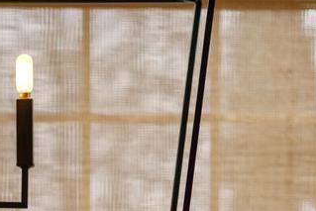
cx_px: -108
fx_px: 4795
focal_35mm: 546
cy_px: 429
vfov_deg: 2.5
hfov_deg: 3.8
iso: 320
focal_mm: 85
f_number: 1.8
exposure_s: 1/800
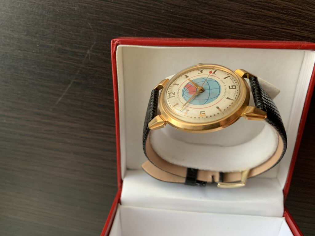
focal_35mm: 26
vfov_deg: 53.1
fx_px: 237
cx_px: 158
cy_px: 118
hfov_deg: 67.3
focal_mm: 4.25
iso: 250
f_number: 1.8
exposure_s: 1/60
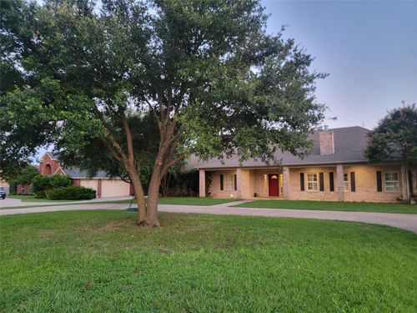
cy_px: 156
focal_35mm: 24
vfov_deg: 56.8
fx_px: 289
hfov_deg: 71.6
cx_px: 208
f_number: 1.8
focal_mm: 6.7
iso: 200
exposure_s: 1/40
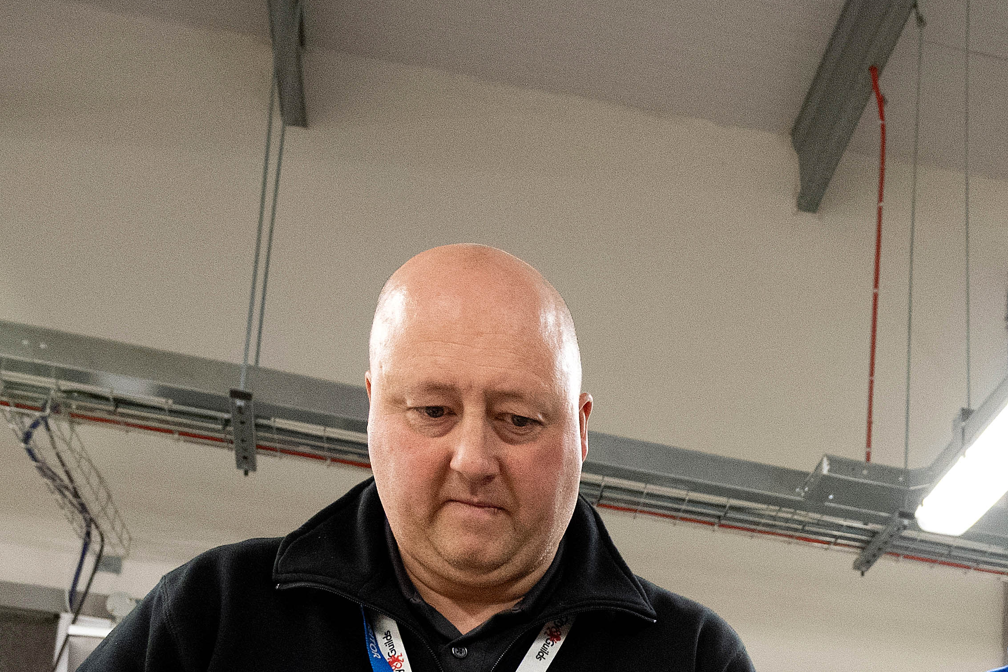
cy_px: 851
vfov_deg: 23.7
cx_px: 1046
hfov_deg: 34.7
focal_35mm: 51
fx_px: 1428
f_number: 4
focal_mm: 14
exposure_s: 1/200
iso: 2000
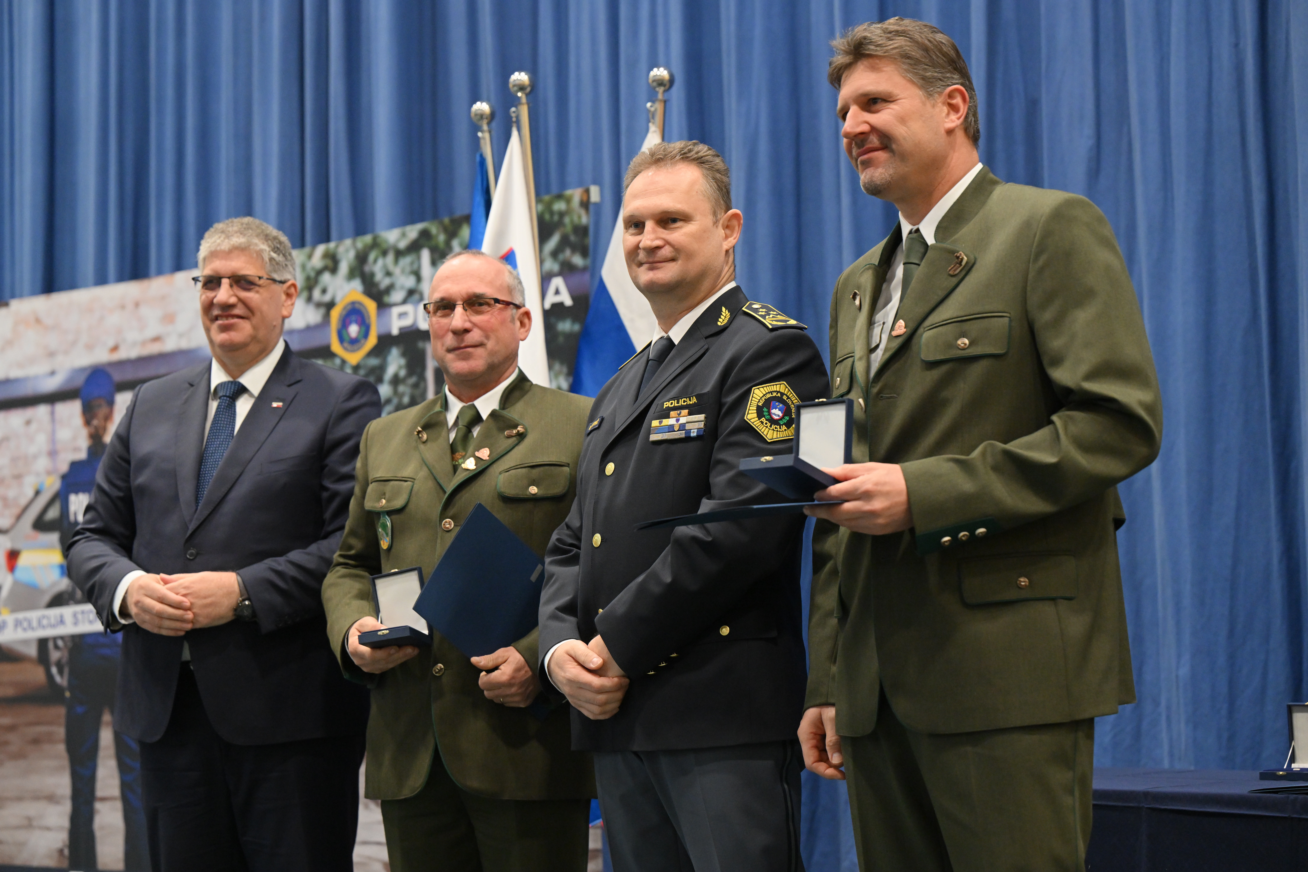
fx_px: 2543
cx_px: 654
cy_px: 436
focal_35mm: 70
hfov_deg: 28.8
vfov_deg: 19.5
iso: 3200
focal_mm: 70
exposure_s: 1/200
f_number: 4
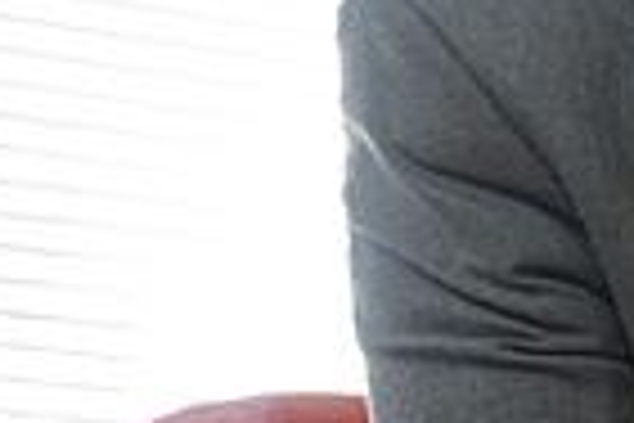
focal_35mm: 261
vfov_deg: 5.3
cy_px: 22
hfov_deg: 7.7
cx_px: 1079
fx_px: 4596
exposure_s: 1/200
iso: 2500
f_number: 5.6
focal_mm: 70
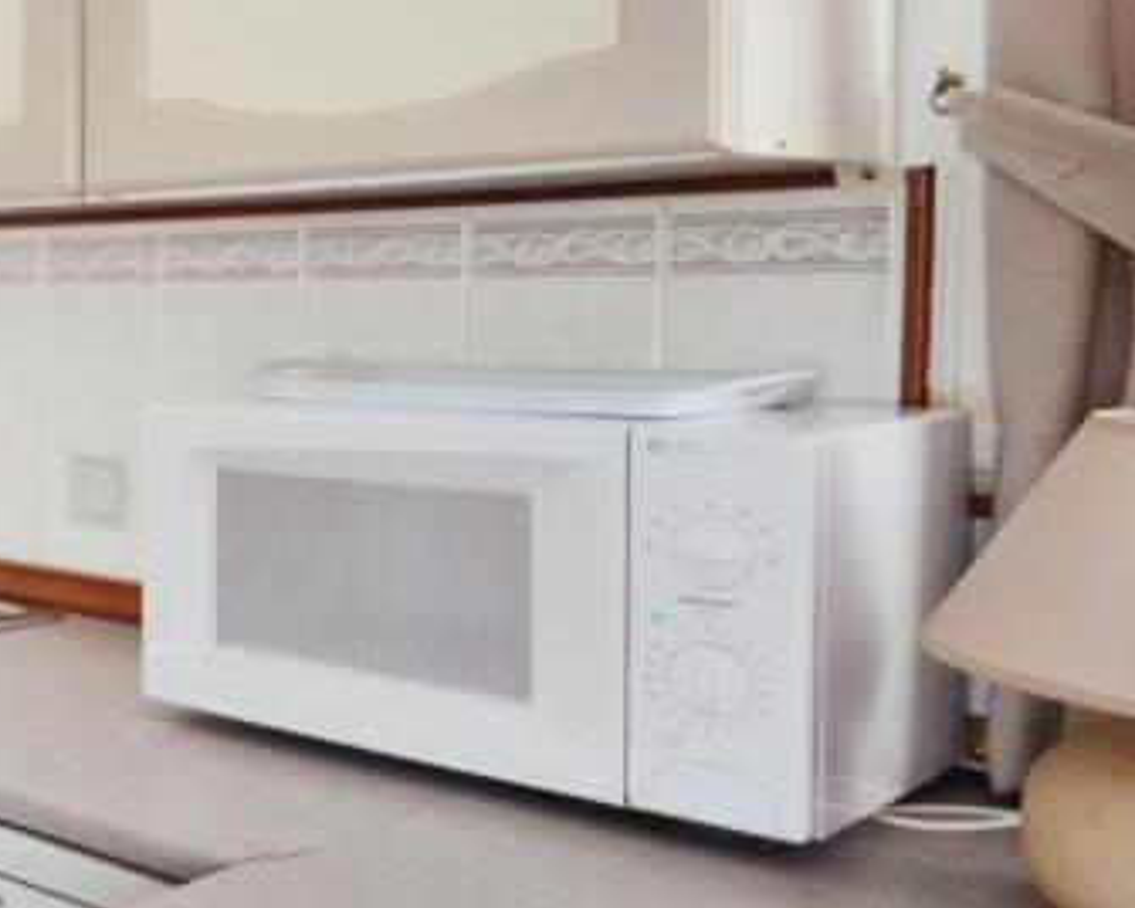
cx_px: -515
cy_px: 334
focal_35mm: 43
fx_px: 1444
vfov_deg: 34.7
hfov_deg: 29.2
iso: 500
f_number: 9
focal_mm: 10
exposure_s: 1/60
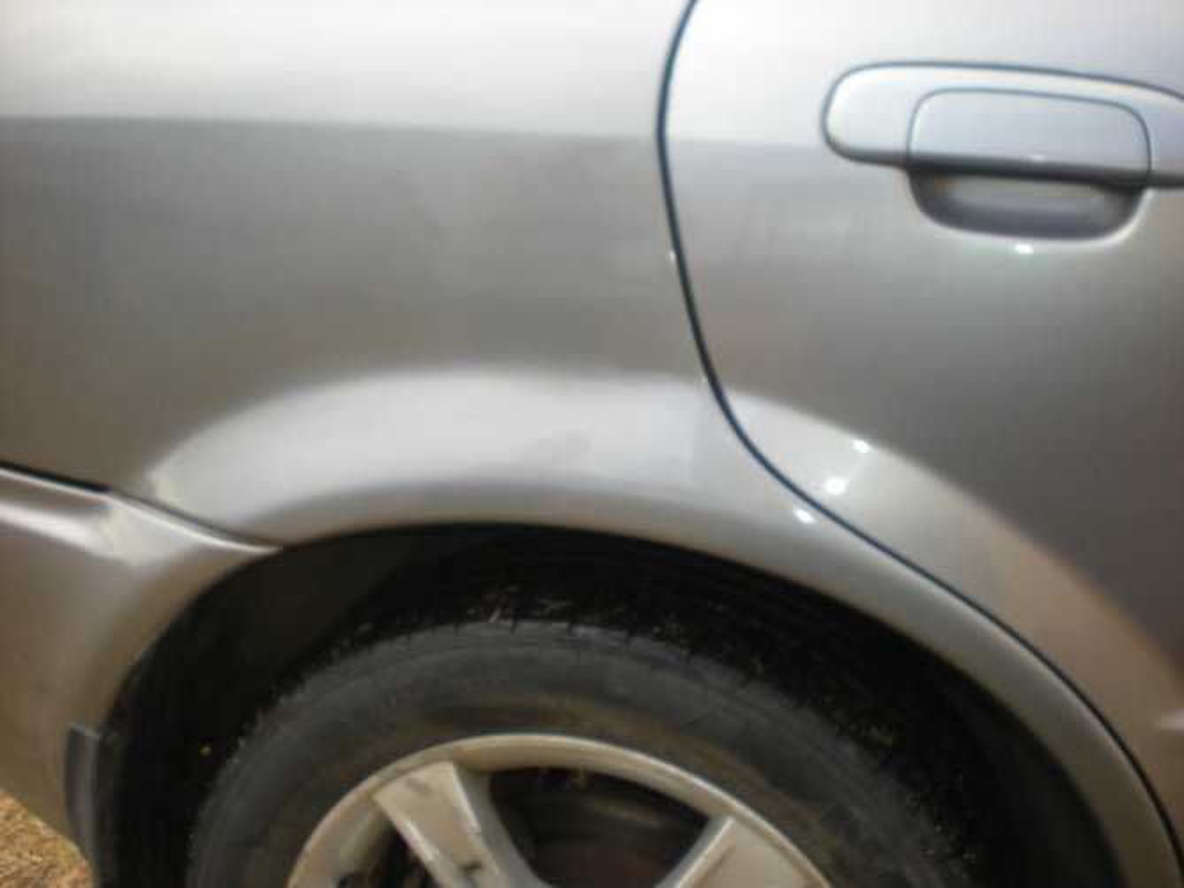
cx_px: 592
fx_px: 1300
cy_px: 444
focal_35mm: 38
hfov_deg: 49.0
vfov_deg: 37.7
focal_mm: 6.3
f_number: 3.1
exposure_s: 1/86.1
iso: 64
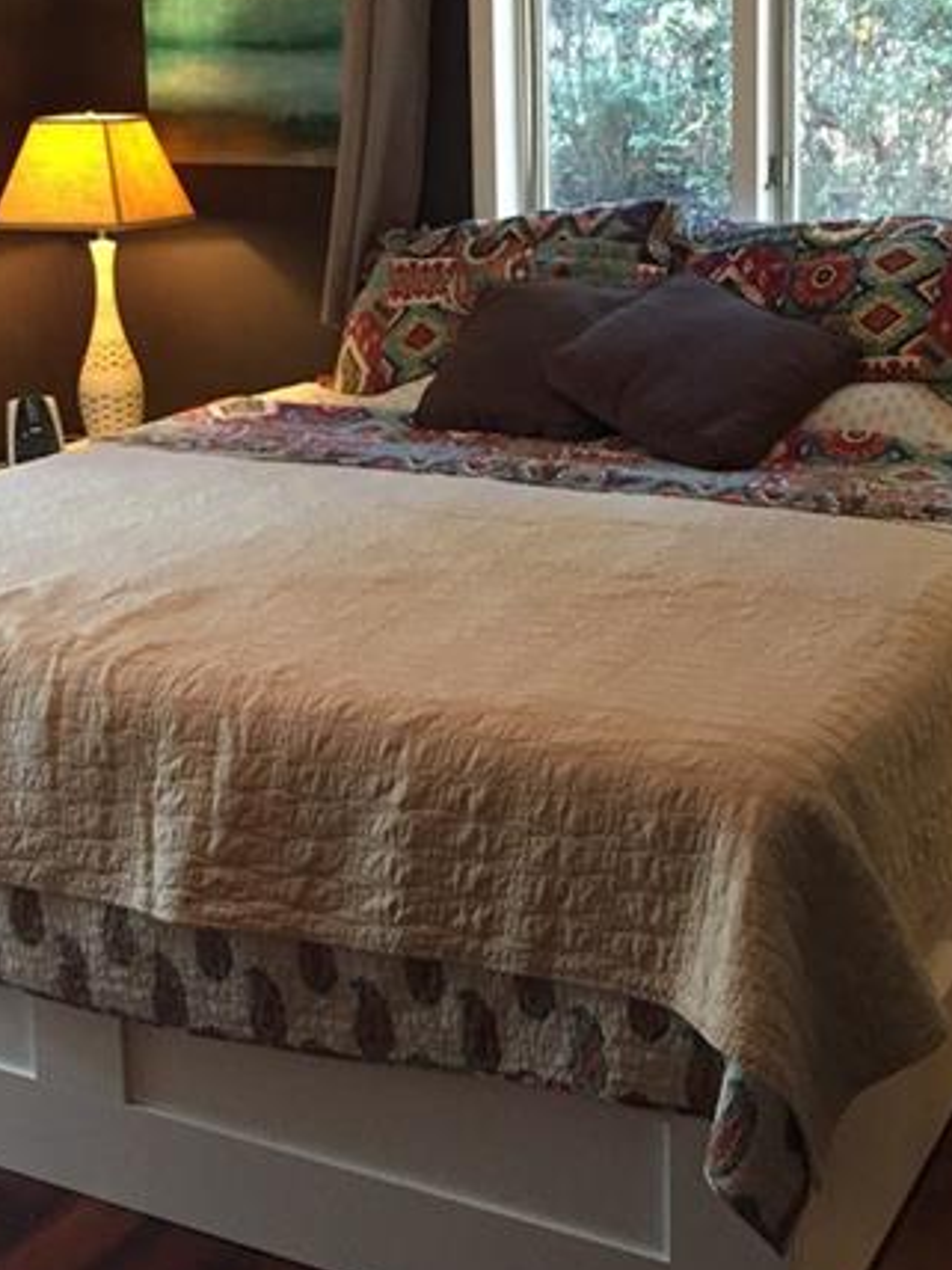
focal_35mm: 52
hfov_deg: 28.0
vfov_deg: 36.4
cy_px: 407
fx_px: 1907
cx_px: 552
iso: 250
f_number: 2.2
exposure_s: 1/30
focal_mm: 4.15
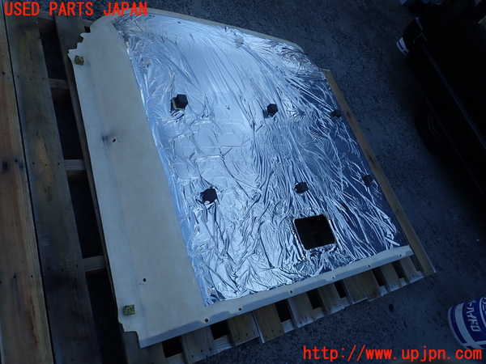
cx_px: 243
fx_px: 351
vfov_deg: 54.9
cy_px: 182
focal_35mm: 25
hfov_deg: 69.4
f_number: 2.8
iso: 100
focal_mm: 4.5
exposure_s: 1/800
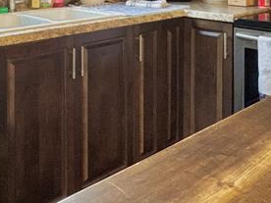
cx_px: 39
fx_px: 407
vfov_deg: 25.2
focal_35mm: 52
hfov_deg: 35.2
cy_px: -40
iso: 200
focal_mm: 2.22
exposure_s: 1/120
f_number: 2.2
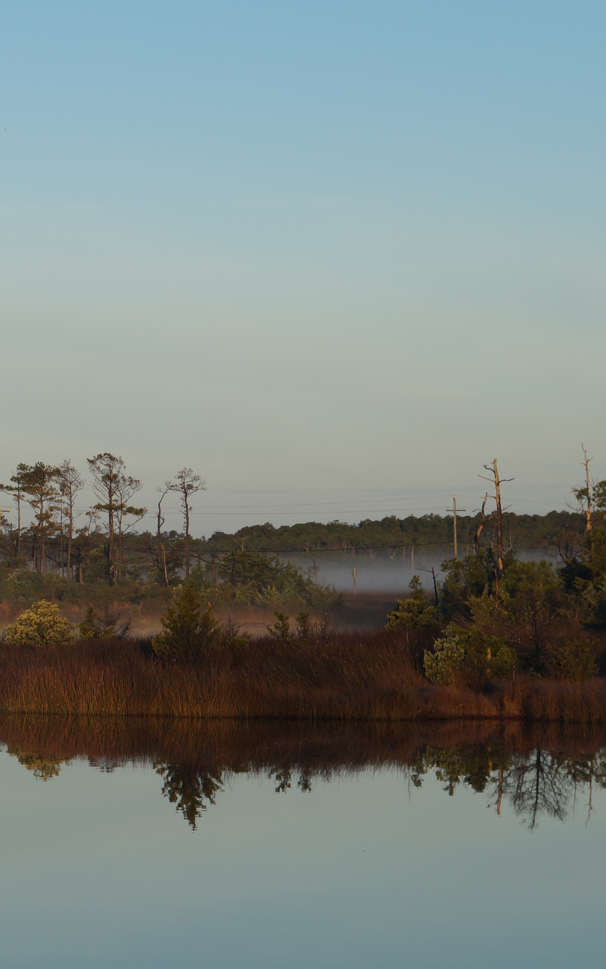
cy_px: 546
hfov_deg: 8.6
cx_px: -229
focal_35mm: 150
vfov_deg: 14.0
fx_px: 3961
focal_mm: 55
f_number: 8
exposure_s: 1/125
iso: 100
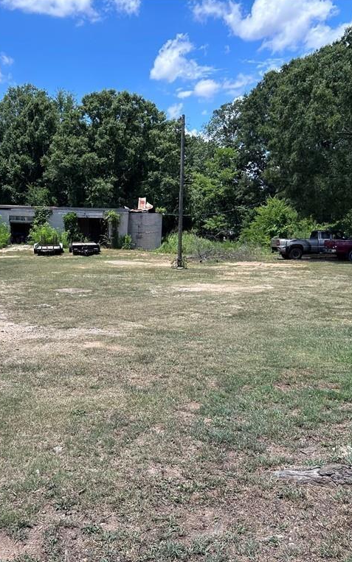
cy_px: 280
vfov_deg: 52.7
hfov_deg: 33.9
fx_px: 568
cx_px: 96
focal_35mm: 37
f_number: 1.5
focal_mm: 5.7
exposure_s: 1/1751
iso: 50
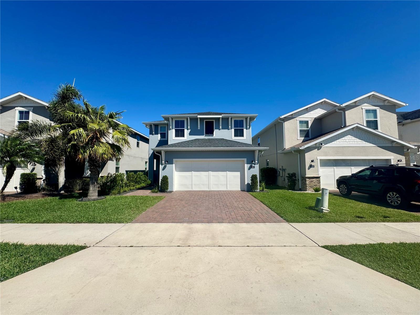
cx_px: 210
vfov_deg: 85.7
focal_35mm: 14
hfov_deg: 102.1
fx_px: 170
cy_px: 158
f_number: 2.2
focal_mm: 2.22
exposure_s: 1/2874
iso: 50
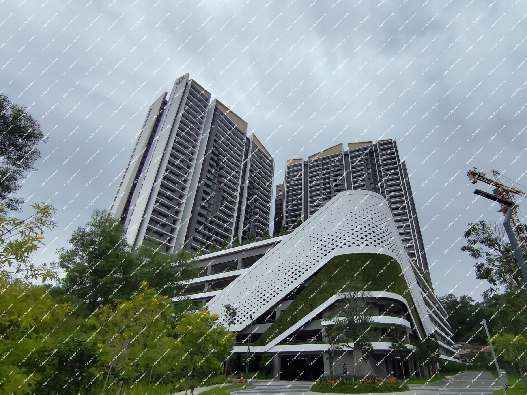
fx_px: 259
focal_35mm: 17
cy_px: 198
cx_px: 273
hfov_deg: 91.0
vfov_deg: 74.7
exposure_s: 1/1672
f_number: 2.2
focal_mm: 1.65
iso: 50
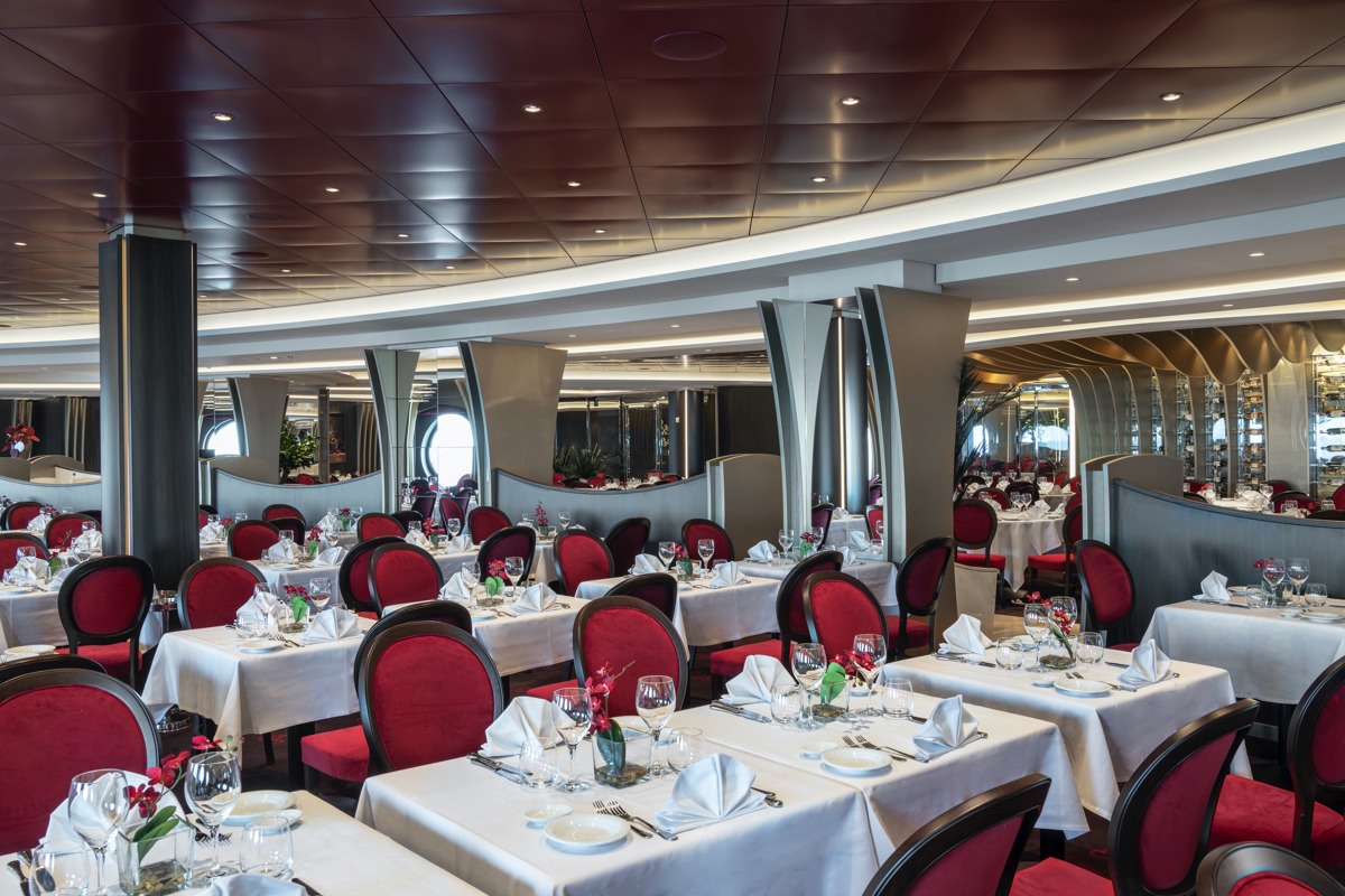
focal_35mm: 30
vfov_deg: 43.6
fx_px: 1121
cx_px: 672
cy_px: 448
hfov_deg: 61.9
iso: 200
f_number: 11
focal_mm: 30
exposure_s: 1/4
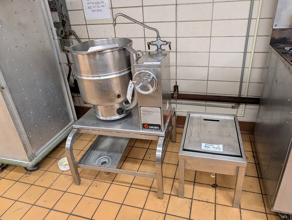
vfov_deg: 56.9
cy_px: 110
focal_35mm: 24
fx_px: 203
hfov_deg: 71.5
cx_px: 146
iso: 92
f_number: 1.68
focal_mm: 6.9
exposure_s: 1/120
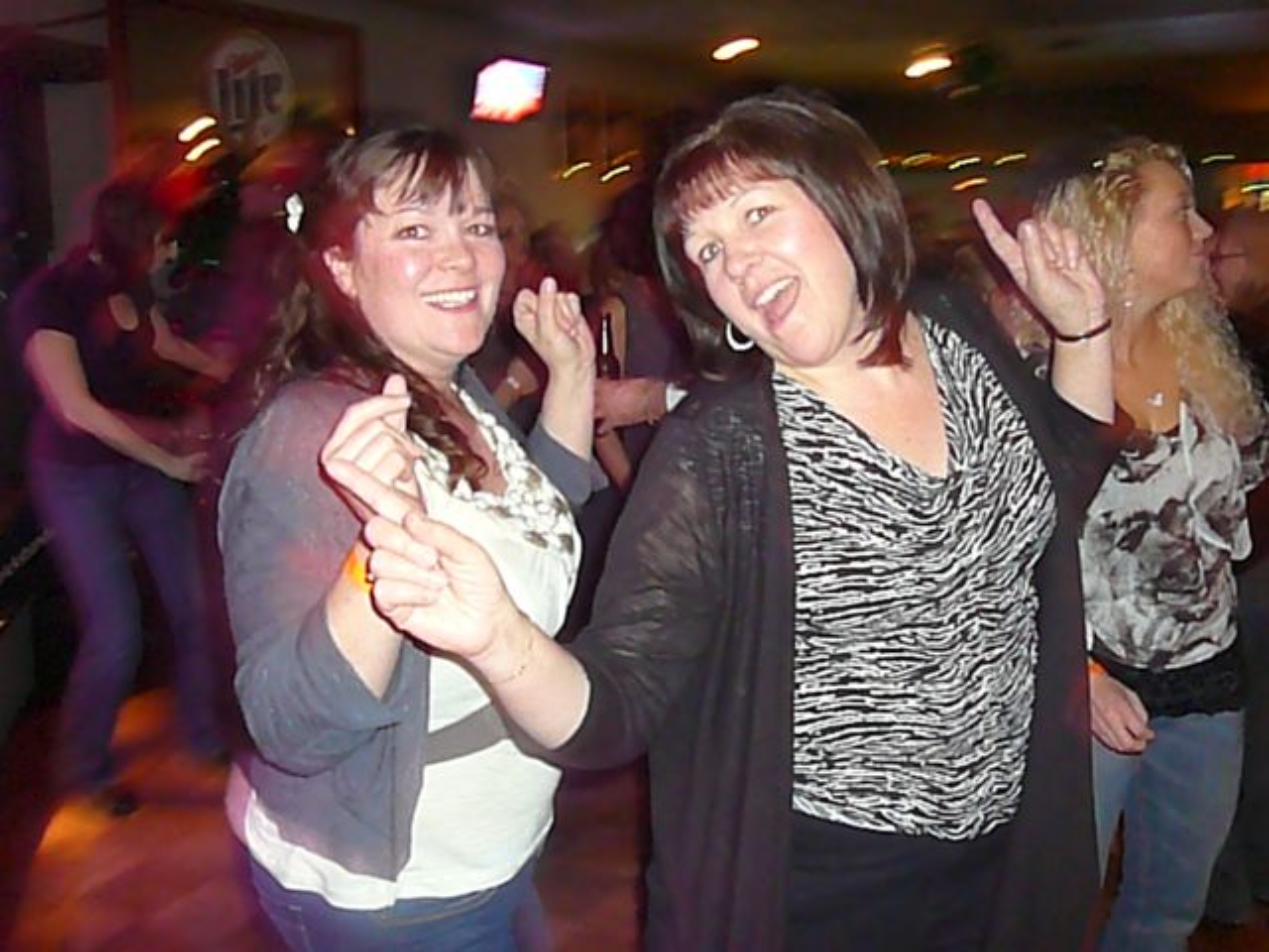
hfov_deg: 52.6
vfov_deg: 40.7
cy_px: 476
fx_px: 1283
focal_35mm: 35
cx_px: 634
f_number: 2.8
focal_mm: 5.2
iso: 800
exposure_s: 1/8
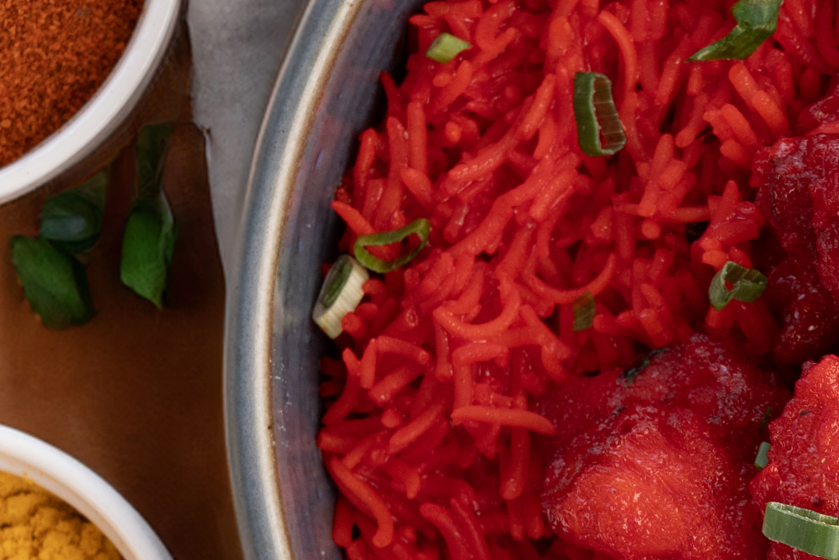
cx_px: 871
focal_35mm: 224
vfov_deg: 6.1
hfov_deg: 9.1
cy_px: 455
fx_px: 5223
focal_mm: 61
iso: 400
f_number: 9
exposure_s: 1/50
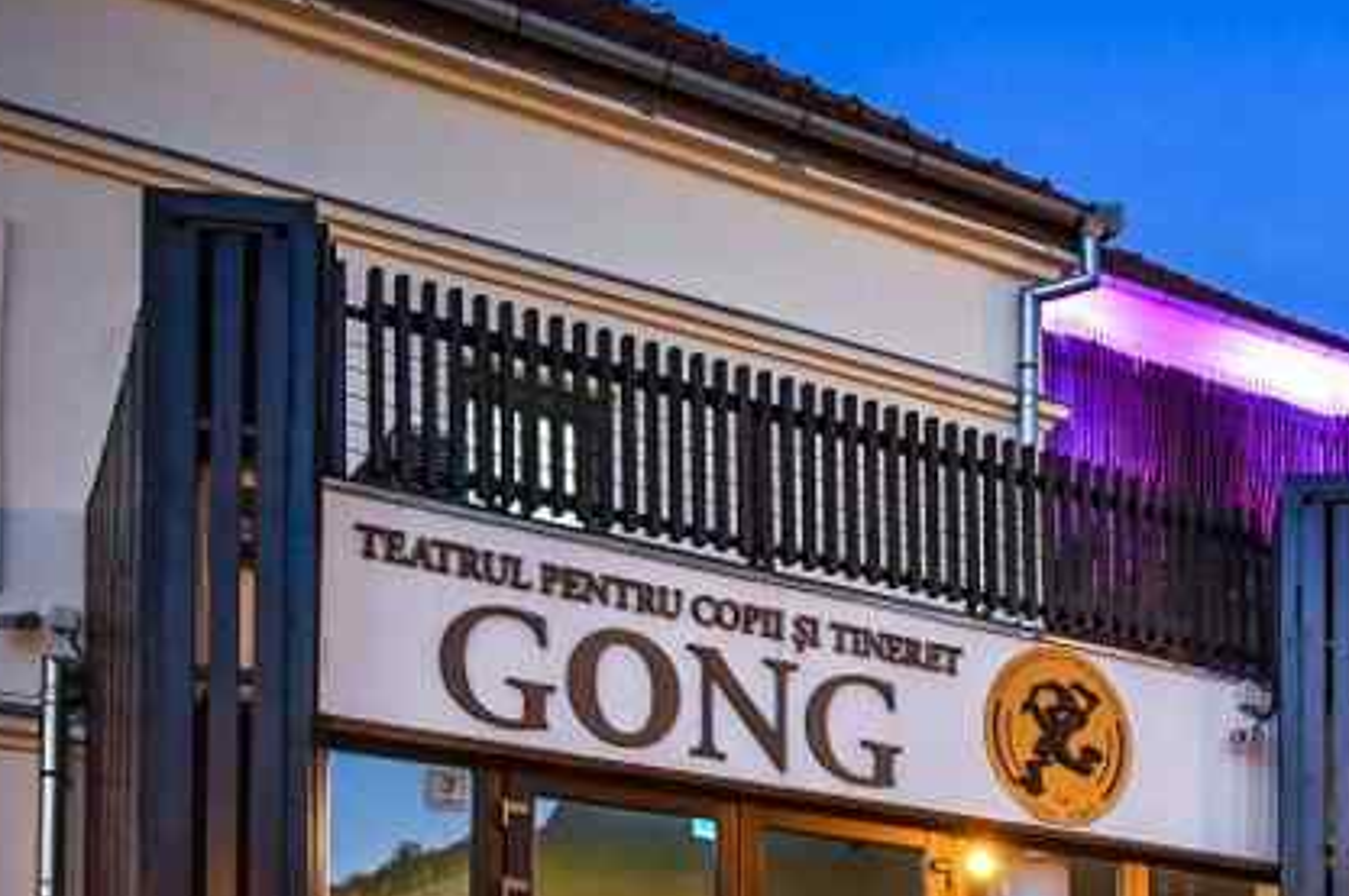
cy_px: 907
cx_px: 1097
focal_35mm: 55
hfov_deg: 35.0
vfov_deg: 23.4
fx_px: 2062
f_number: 4
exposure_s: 1/8
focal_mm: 17
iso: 2000
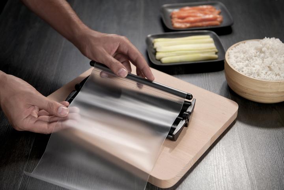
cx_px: 142
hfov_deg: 33.4
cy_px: 95
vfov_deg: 22.6
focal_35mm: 60
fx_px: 473
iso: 160
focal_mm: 60
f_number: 3.5
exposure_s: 1/160
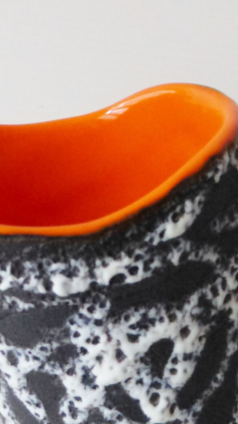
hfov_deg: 18.0
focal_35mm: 67
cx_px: 83
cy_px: 356
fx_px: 751
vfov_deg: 30.5
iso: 1250
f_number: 3.7
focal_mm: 6.1
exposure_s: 1/250
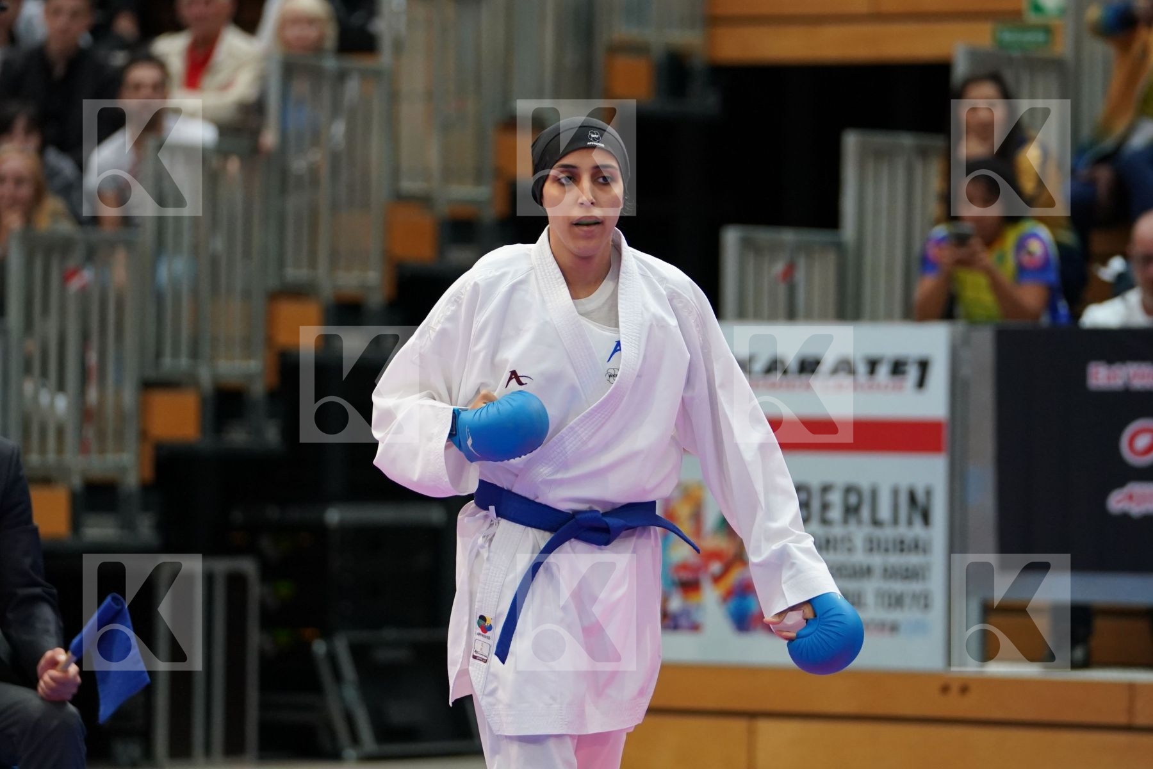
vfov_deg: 5.9
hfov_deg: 8.9
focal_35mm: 232
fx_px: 7430
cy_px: 384
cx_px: 576
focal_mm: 155
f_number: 2.8
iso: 2000
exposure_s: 1/1000
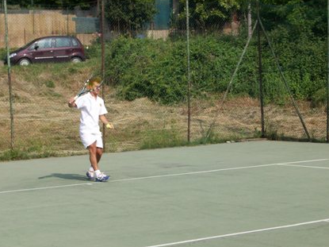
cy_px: 114
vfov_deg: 16.6
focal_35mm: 89
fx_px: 846
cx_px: 161
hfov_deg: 22.0
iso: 64
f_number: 4.6
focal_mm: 13.7
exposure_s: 1/555
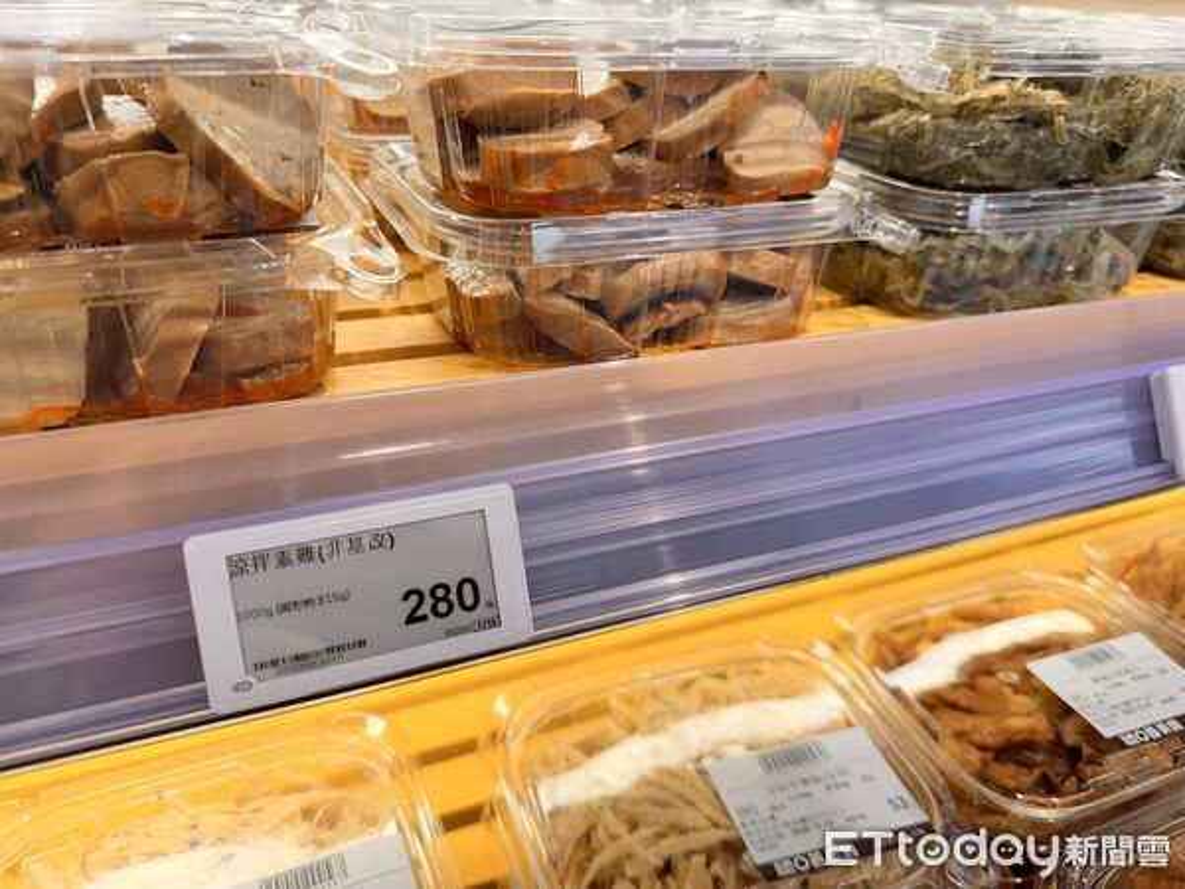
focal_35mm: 24
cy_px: 444
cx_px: 592
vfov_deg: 56.8
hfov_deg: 71.6
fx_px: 822
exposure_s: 1/120
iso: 64
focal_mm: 6.86
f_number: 1.78
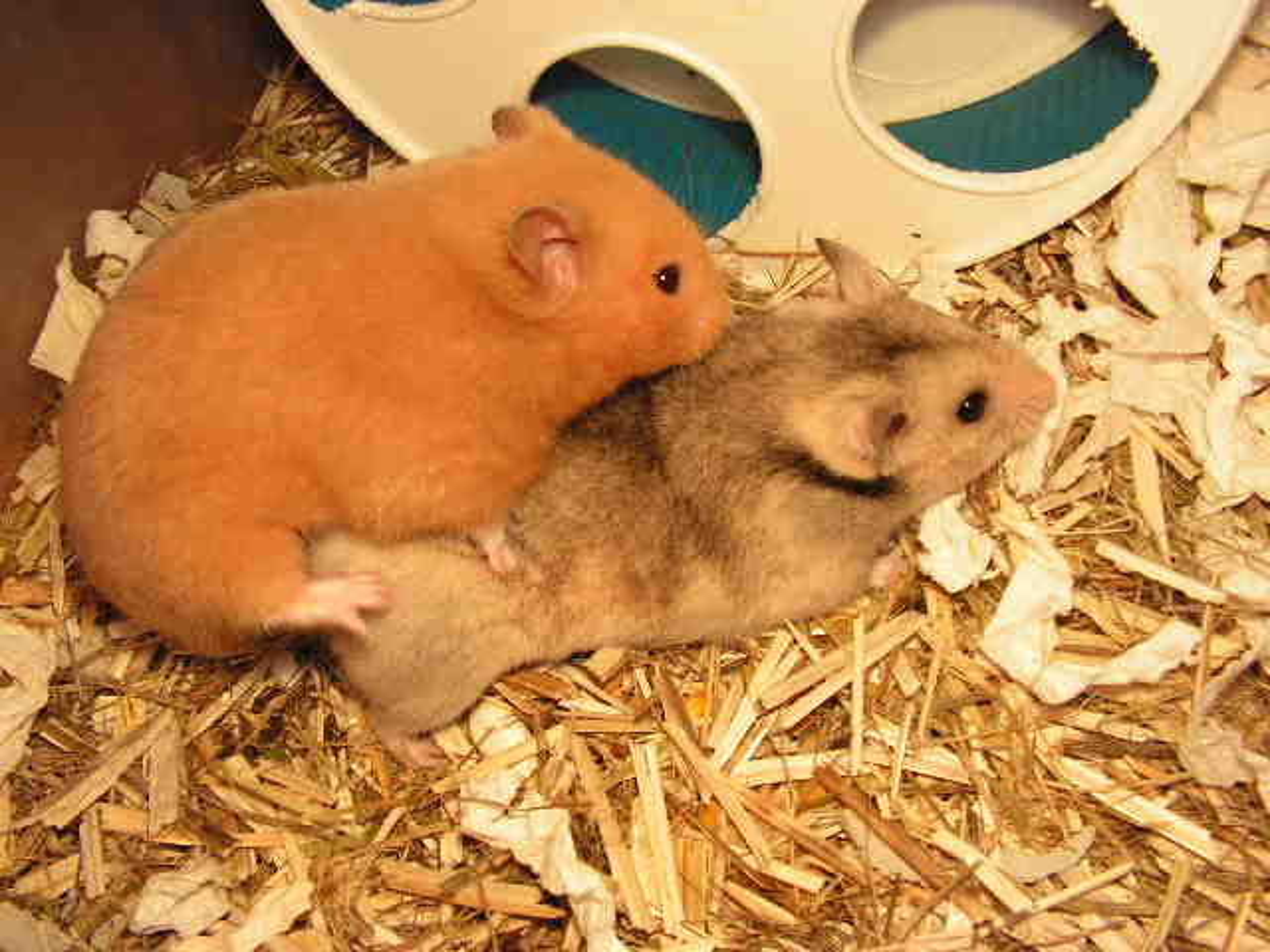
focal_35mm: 36
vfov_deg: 39.7
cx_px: 635
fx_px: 1321
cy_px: 476
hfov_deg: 51.4
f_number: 4.8
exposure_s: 1/40
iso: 200
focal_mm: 6
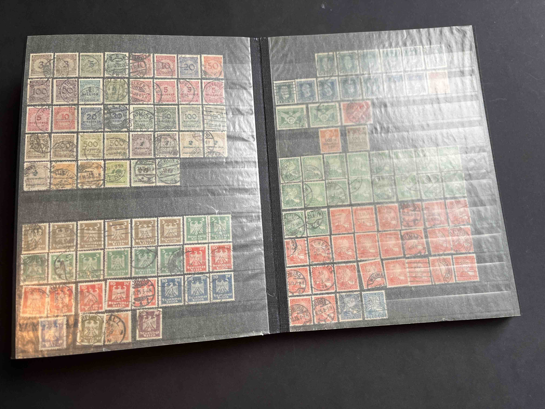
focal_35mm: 26
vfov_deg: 53.1
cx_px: 272
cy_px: 204
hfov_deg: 67.3
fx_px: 409
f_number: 1.6
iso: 125
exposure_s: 1/121
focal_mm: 5.1
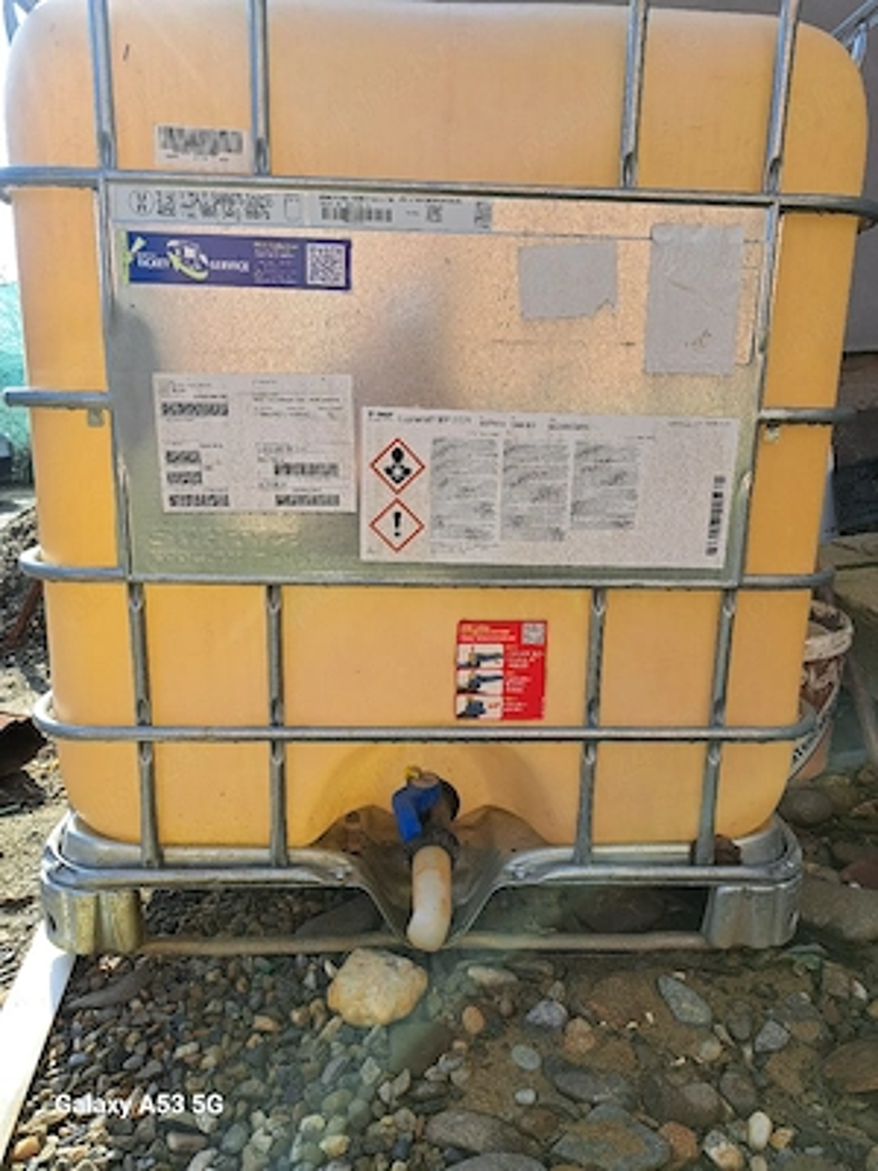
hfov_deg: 56.8
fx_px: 812
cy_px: 586
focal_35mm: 24
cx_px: 439
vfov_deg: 71.6
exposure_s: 1/500
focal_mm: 5.23
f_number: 1.8
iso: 50
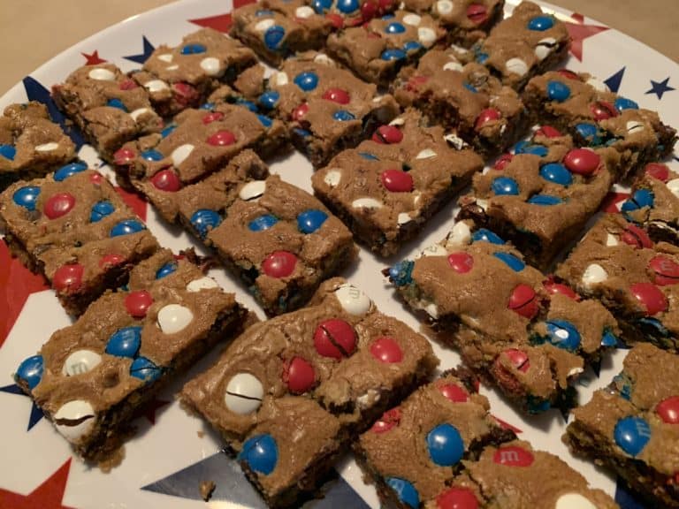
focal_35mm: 26
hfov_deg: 67.3
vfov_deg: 53.1
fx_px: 510
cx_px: 340
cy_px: 254
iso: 640
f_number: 1.8
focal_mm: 4.25
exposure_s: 1/30
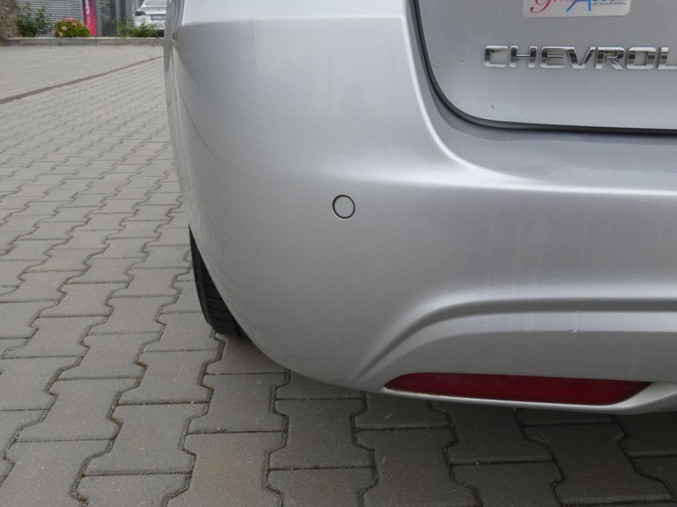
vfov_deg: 40.7
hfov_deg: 52.6
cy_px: 254
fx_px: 685
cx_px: 338
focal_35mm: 35
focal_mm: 6.2
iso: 80
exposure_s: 1/160
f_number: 5.6
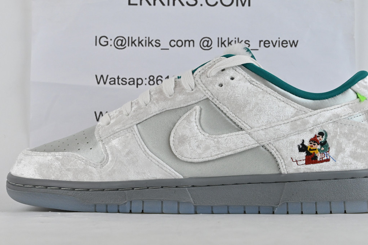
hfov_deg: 27.8
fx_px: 742
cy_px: 126
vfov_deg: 18.8
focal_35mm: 73
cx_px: 202
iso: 1000
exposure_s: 1/125
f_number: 10
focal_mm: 41
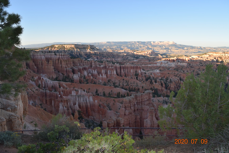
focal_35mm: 27
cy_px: 76
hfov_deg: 67.4
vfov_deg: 47.9
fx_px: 172
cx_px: 114
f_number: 8
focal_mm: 18
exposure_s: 1/60
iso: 100
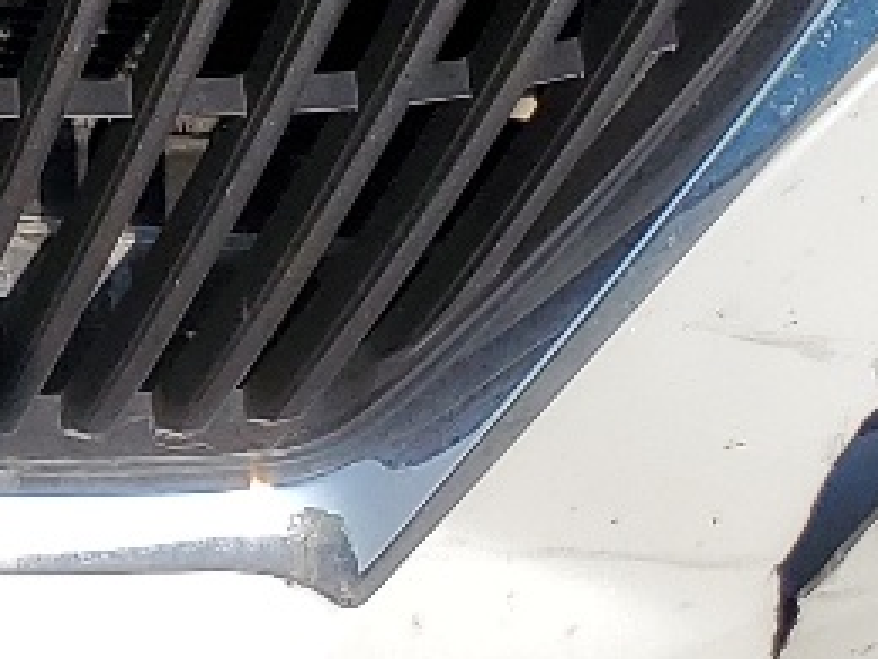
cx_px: -682
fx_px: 4058
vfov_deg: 8.3
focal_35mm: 160
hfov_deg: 11.5
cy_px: -1065
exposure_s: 1/3333
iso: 50
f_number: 1.5
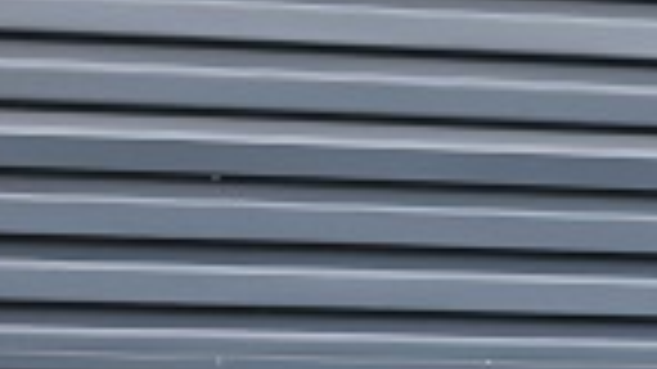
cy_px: 547
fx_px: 1498
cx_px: 1084
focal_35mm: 86
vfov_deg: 13.3
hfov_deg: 20.0
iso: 40
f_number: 1.7
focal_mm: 6.3
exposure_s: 1/180
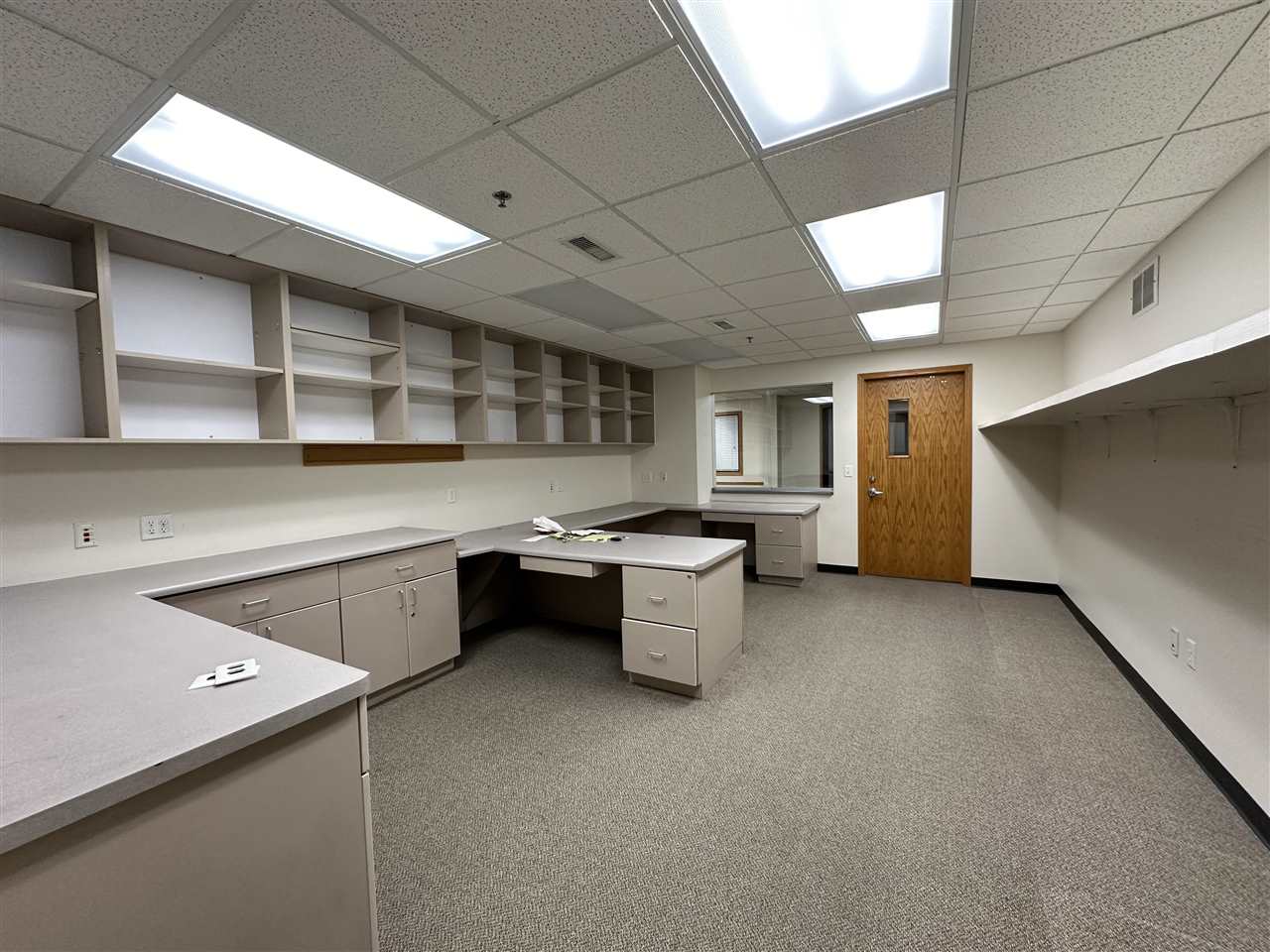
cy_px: 476
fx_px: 514
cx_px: 635
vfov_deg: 85.7
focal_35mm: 14
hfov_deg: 102.1
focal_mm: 2.22
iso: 200
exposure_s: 1/101
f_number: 2.2
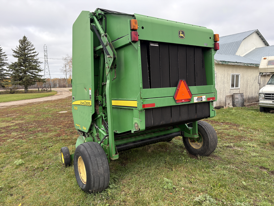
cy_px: 103
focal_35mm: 26
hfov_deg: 67.3
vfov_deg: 53.1
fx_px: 206
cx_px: 137
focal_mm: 5.96
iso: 50
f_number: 1.6
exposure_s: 1/716
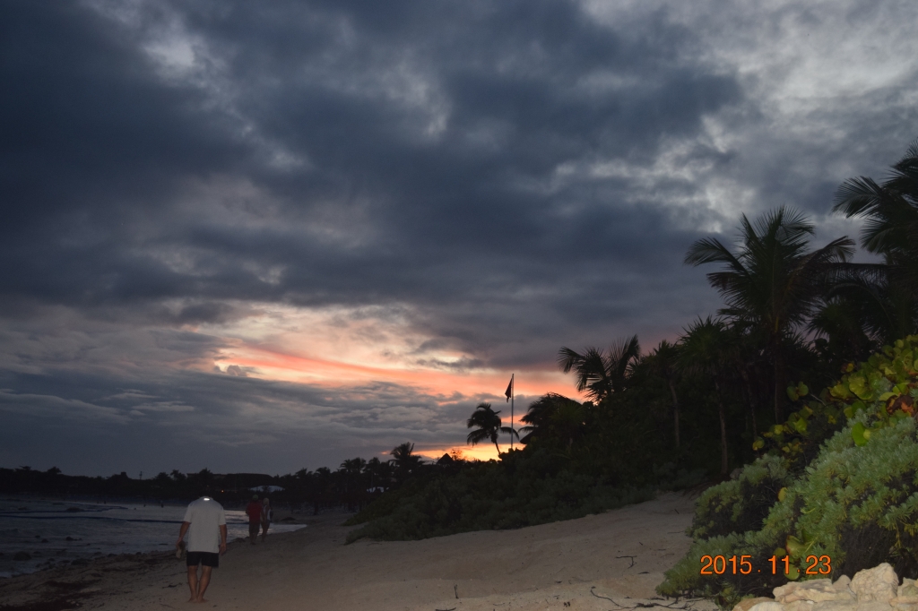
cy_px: 306
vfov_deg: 28.1
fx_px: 1224
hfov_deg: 41.1
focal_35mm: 48
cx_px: 459
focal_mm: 32
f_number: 4.5
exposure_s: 1/80
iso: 800
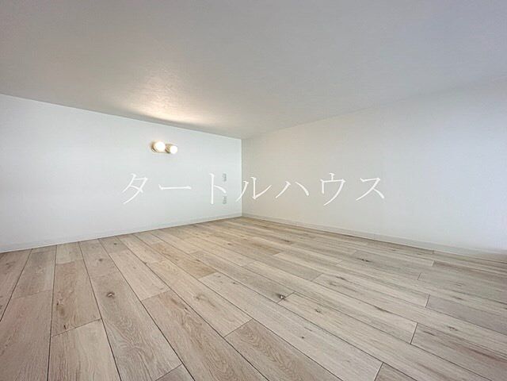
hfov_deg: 102.1
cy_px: 190
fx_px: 205
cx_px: 254
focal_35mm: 14
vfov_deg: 85.7
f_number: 2.2
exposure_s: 1/120
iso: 160
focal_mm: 2.22
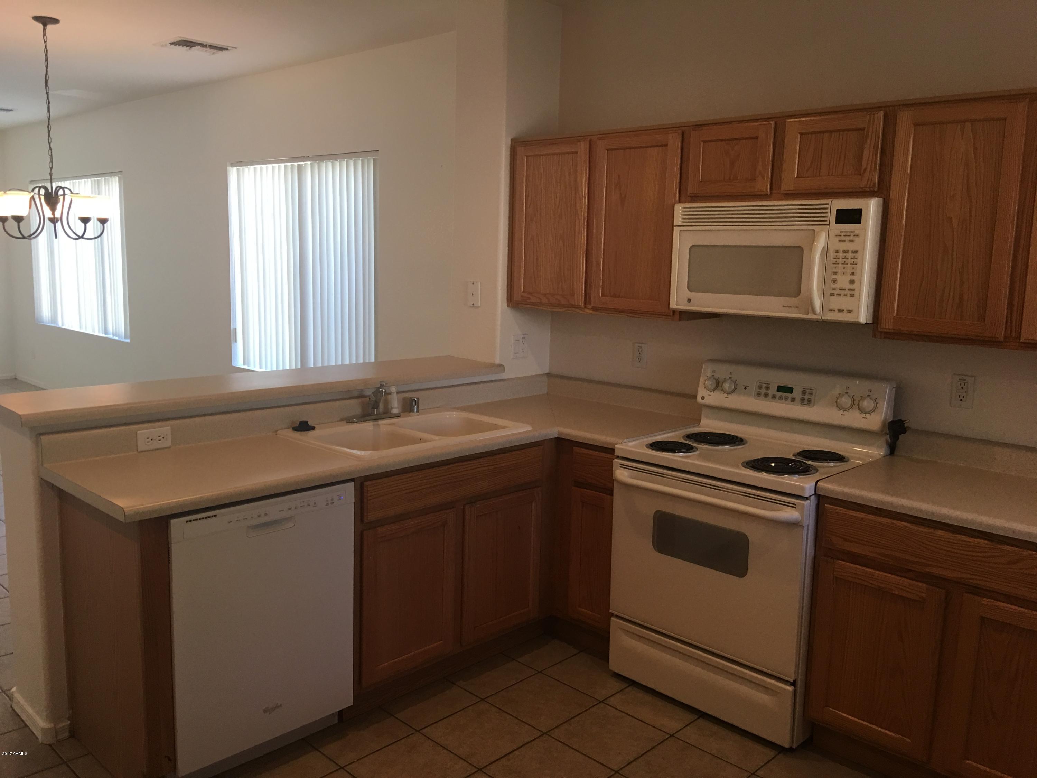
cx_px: 518
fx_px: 869
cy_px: 389
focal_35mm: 29
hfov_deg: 61.7
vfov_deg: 48.2
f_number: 2.2
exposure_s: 1/30
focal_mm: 4.15
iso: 40
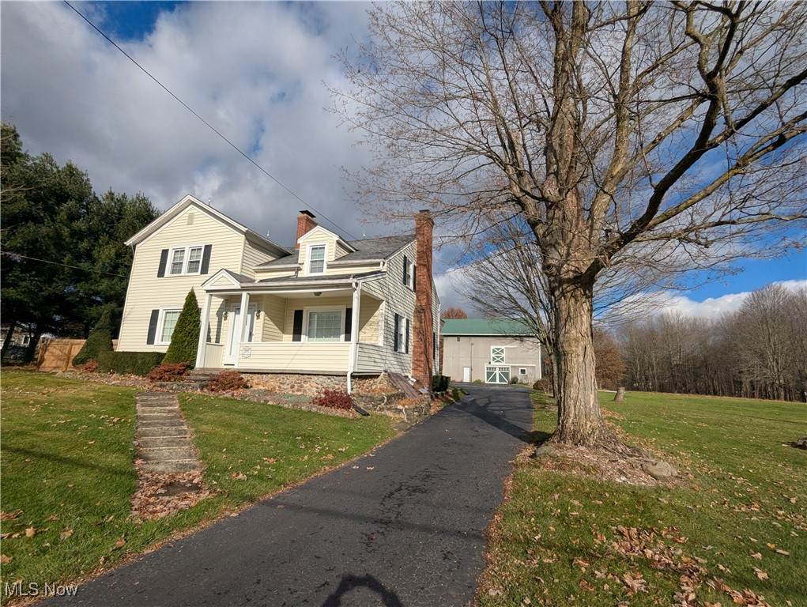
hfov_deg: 94.4
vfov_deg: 78.2
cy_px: 304
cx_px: 404
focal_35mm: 16
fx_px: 373
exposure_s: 1/3571
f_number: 2.2
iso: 54
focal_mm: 2.35
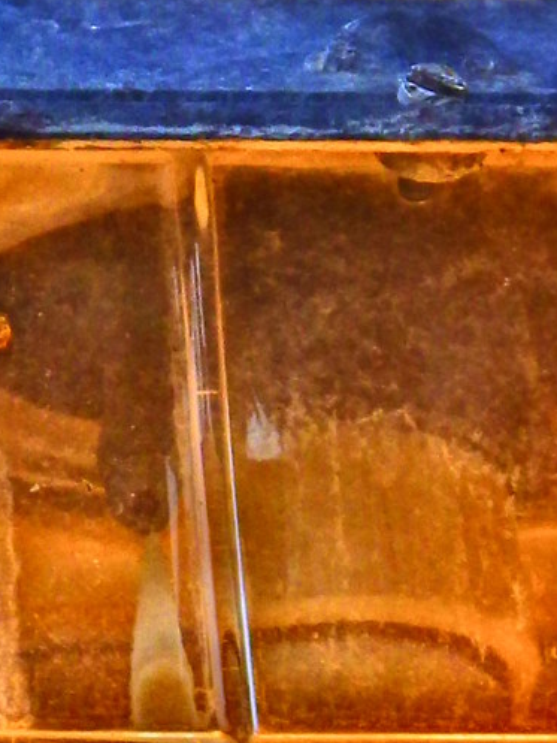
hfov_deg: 4.3
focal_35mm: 343
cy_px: 744
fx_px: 7356
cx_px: 355
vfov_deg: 5.8
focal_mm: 12.8
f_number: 4.2
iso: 100
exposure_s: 1/100
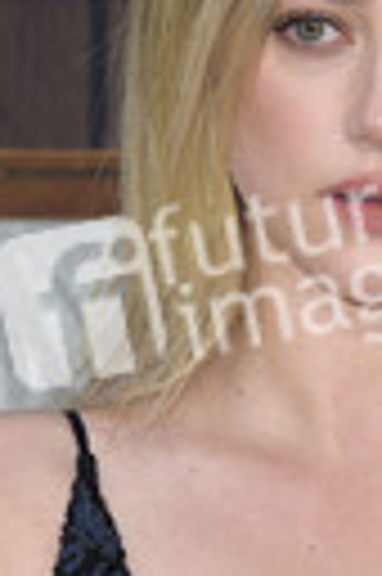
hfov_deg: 3.6
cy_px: 508
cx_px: 357
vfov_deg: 5.4
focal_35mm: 381
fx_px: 6080
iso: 400
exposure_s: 1/250
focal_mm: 122
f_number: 6.3
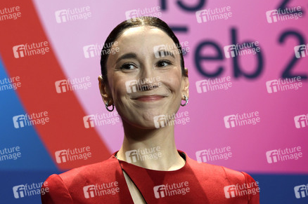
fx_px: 1188
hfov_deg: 14.8
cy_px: 102
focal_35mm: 139
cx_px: 153
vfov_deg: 9.8
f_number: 4
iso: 1250
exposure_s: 1/250
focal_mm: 135
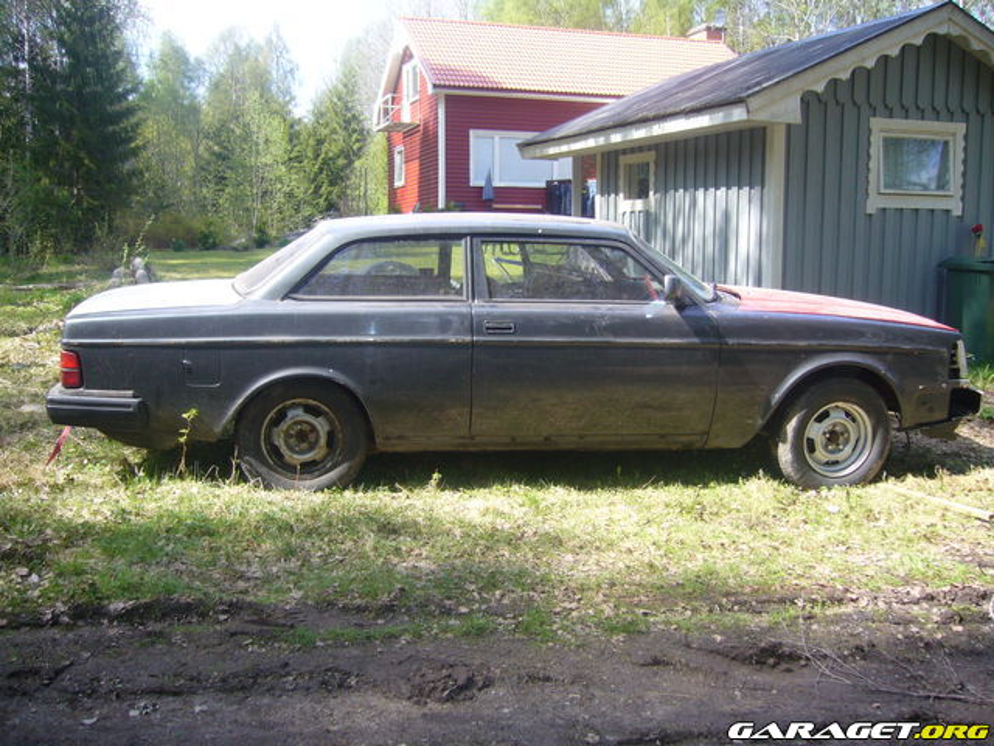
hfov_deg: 52.6
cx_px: 497
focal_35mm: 35
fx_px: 1005
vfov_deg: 40.7
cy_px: 373
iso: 80
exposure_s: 1/250
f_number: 2.8
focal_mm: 5.8
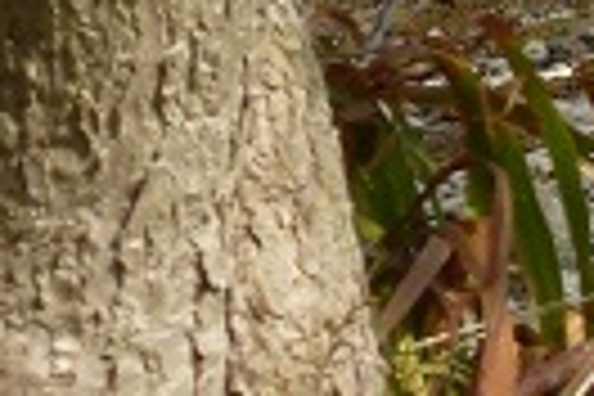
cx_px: 1804
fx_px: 6533
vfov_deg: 3.4
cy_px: -1022
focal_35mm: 396
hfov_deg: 4.9
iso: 100
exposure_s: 1/800
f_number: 4.1
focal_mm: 8.7
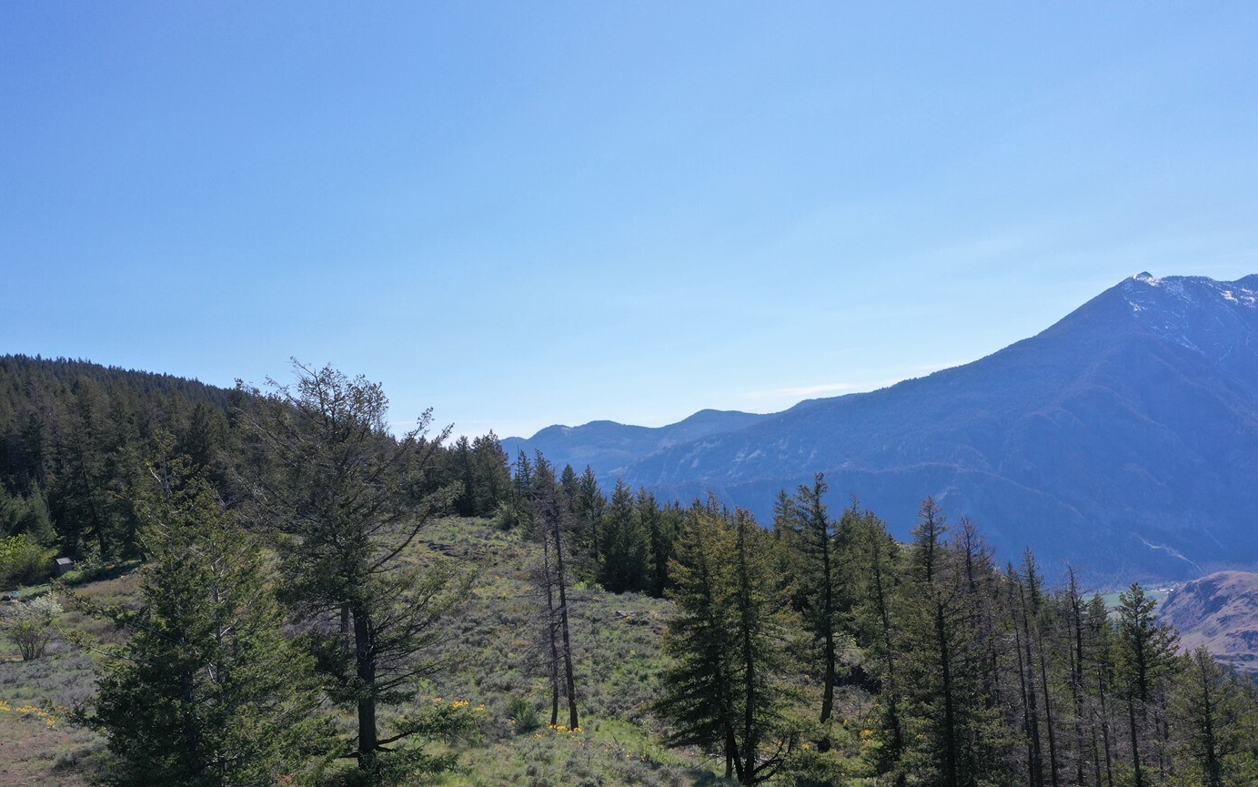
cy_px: 507
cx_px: 624
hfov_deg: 55.3
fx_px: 1200
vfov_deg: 36.0
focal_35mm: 35
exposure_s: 1/500
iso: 100
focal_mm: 10.26
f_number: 5.6
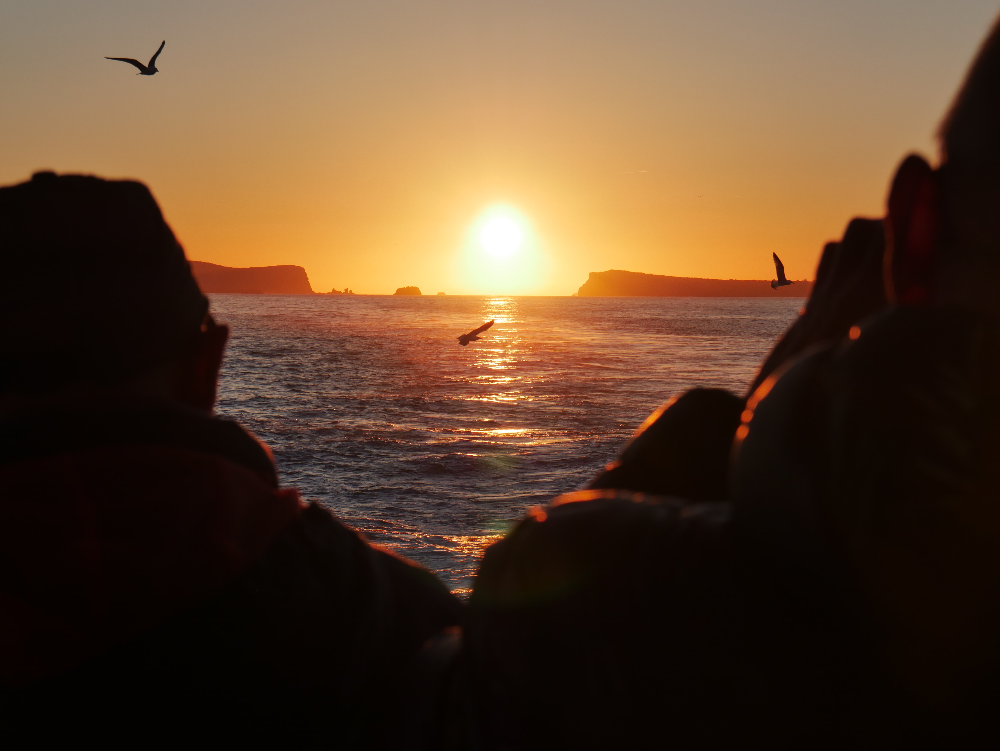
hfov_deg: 23.3
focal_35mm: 84
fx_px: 2428
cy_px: 376
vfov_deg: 17.6
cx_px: 500
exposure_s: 1/640
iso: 200
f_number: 10
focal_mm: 42
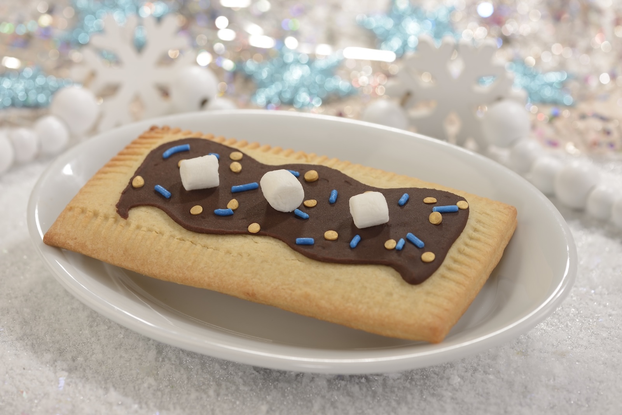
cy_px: 208
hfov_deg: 19.4
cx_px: 311
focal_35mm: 105
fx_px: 1815
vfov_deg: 13.1
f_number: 7.1
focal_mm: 105
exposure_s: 1/80
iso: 100
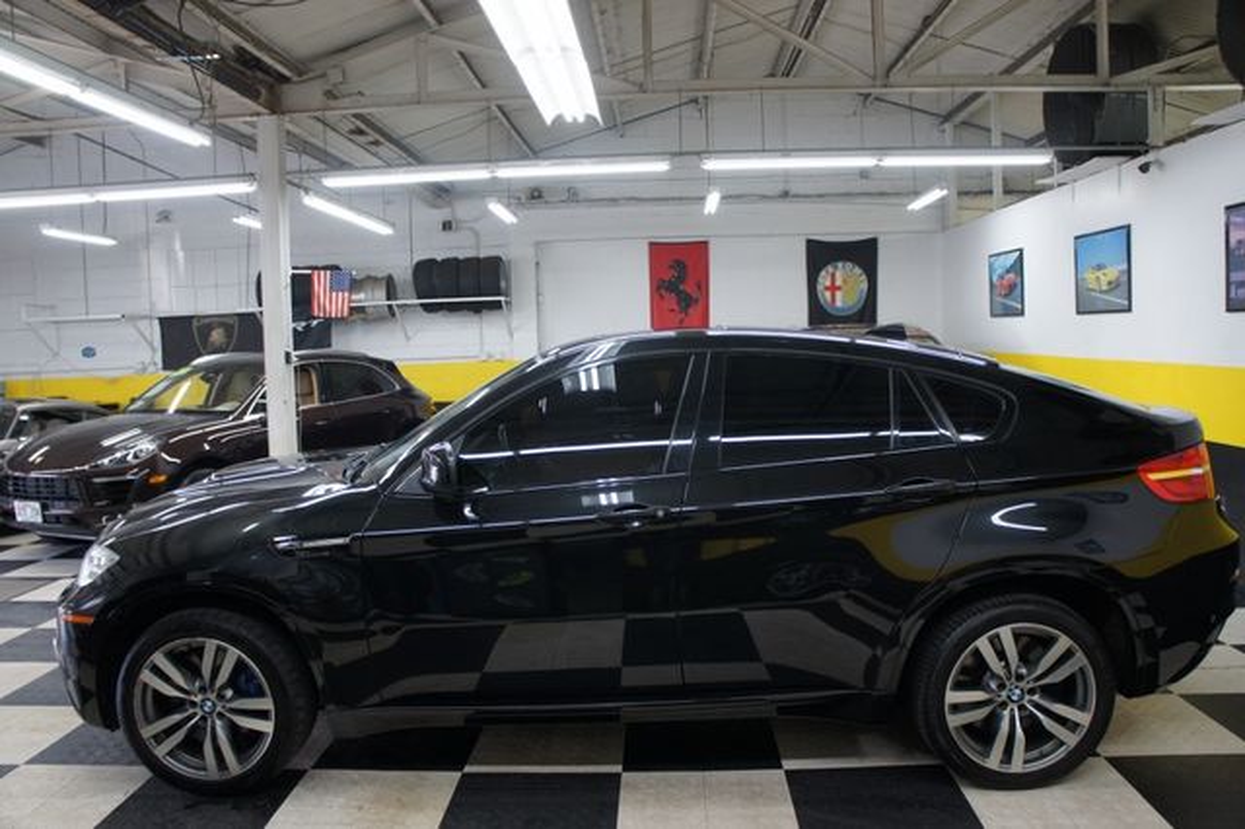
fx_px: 933
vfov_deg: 47.9
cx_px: 622
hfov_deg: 67.4
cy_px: 414
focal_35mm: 27
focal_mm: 18
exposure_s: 1/30
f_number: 3.5
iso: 250
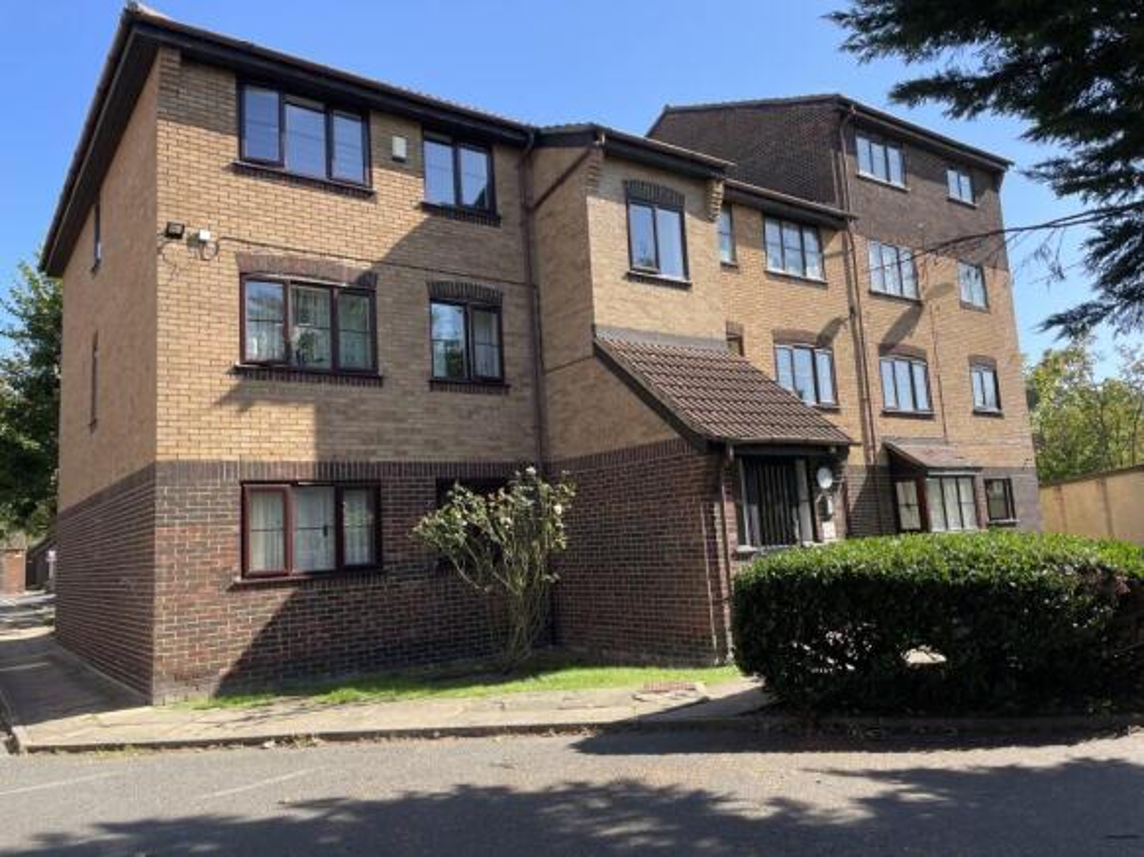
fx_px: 859
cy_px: 428
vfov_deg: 53.0
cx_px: 572
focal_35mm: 26
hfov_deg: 67.3
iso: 32
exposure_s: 1/1082
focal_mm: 4.2
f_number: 1.6
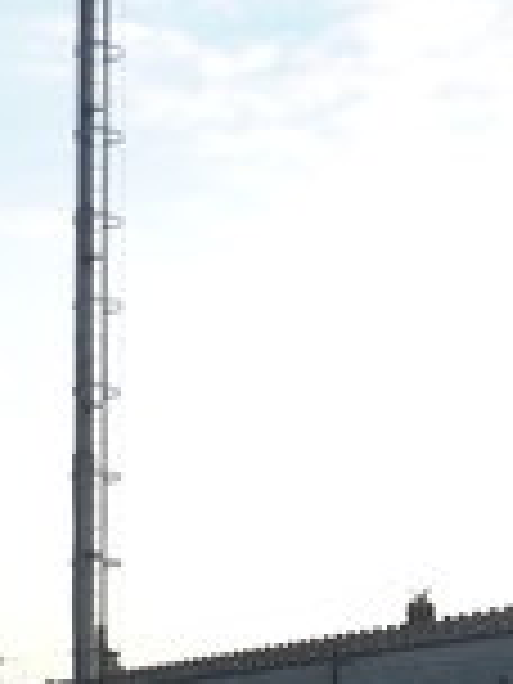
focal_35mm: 130
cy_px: 747
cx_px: 360
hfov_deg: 11.4
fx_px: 2569
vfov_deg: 14.8
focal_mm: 5.5
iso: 100
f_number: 2.8
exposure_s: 1/640
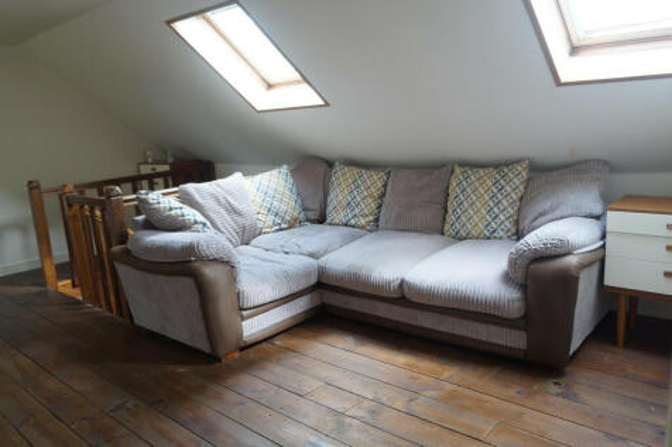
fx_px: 504
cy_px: 224
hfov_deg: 67.4
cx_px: 336
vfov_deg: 47.9
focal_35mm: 27
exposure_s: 1/15
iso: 100
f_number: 3.5
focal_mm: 18
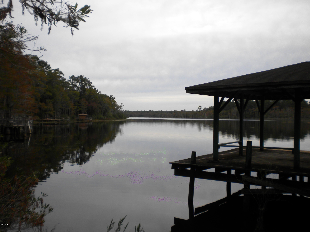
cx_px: 155
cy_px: 116
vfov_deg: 40.7
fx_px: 313
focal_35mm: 35
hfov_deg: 52.6
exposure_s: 1/333
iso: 80
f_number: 4.6
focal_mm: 6.3
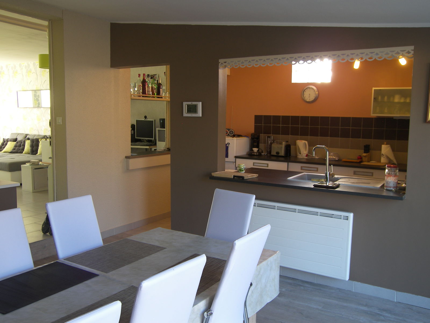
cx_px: 215
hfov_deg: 55.4
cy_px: 162
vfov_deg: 42.9
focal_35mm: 33
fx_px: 410
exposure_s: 1/20
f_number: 3.2
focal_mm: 6.9
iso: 50
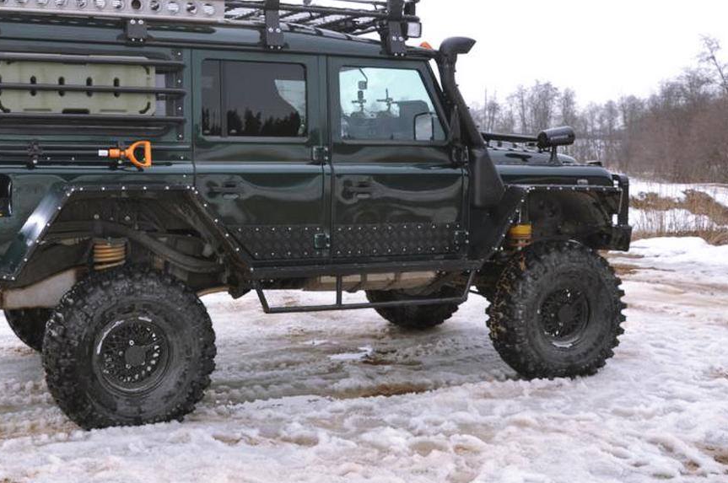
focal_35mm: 47
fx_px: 944
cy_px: 153
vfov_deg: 28.5
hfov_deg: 41.6
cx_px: 237
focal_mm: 21
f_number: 7.1
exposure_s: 1/200
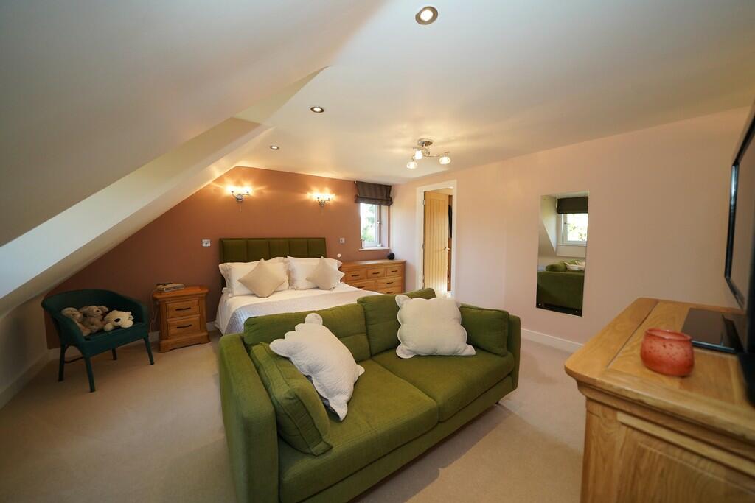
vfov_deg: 90.0
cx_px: 378
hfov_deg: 112.6
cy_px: 252
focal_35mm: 12
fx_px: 252
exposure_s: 1/160
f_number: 4
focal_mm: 12
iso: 1600
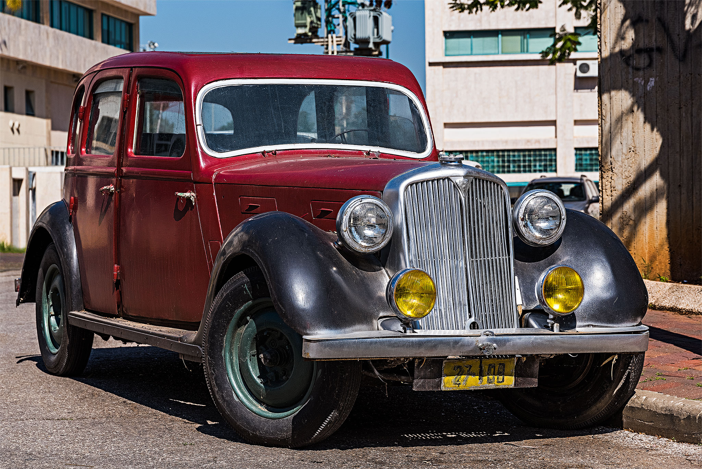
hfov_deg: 19.4
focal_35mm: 105
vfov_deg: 13.1
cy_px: 234
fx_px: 2049
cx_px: 351
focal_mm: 105
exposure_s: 1/640
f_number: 10
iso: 200
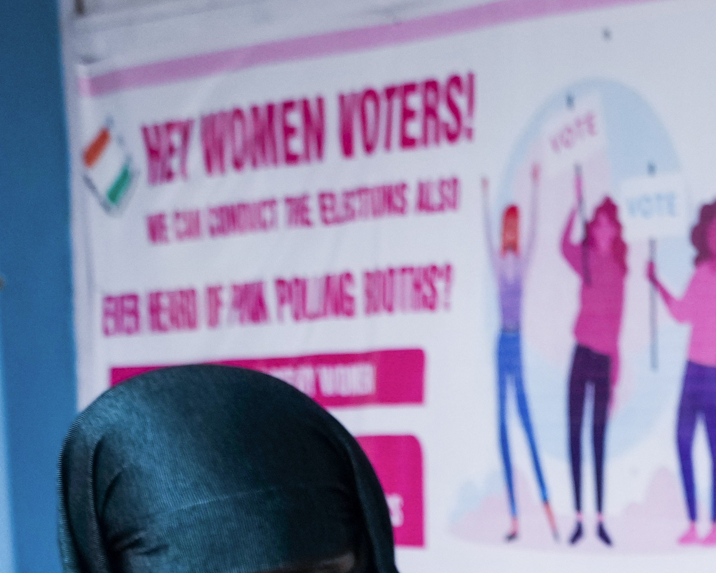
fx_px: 1865
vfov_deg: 16.3
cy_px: 782
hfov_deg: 16.1
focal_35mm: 88
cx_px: 1493
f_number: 2.8
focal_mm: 20
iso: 800
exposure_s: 1/125
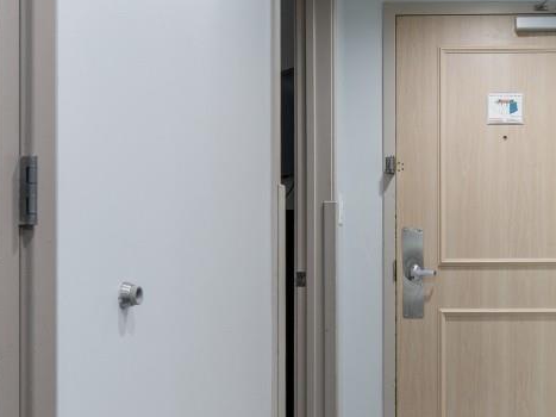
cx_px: 454
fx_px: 803
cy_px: 243
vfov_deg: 29.0
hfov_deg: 36.7
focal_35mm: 50
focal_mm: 10
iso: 100
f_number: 4.5
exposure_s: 1/5
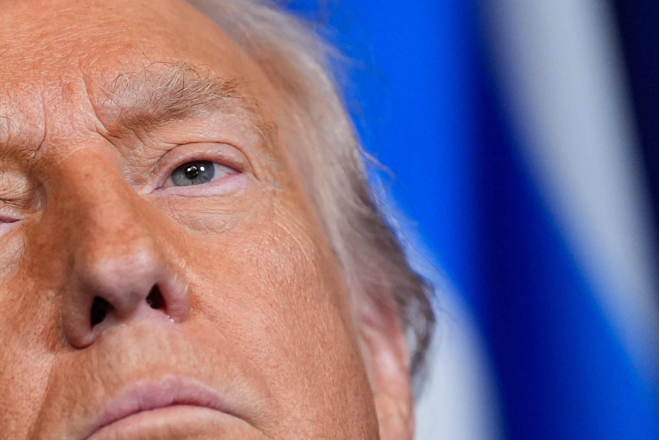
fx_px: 9098
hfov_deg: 4.1
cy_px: 290
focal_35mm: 497
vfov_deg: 2.8
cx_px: 87
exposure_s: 1/400
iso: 2500
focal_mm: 200
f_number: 2.8
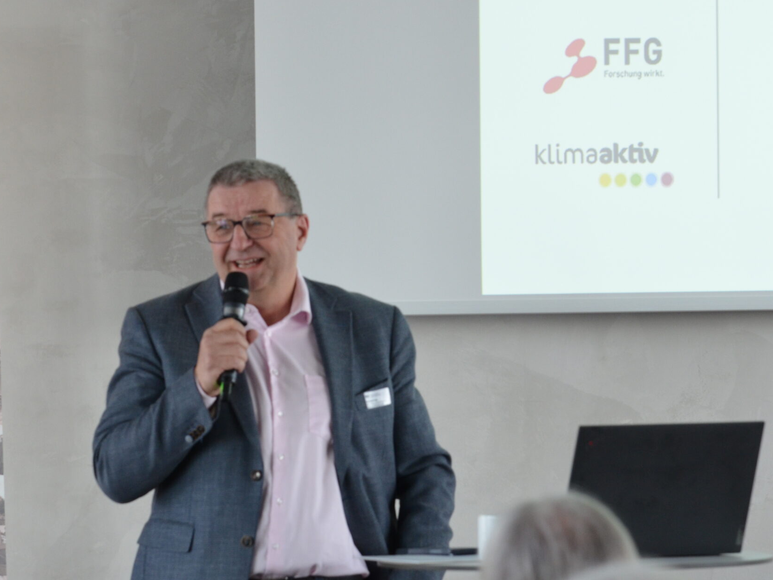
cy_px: 286
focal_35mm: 300
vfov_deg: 5.0
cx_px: 263
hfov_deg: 6.6
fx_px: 6693
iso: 720
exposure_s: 1/250
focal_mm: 135
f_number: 4
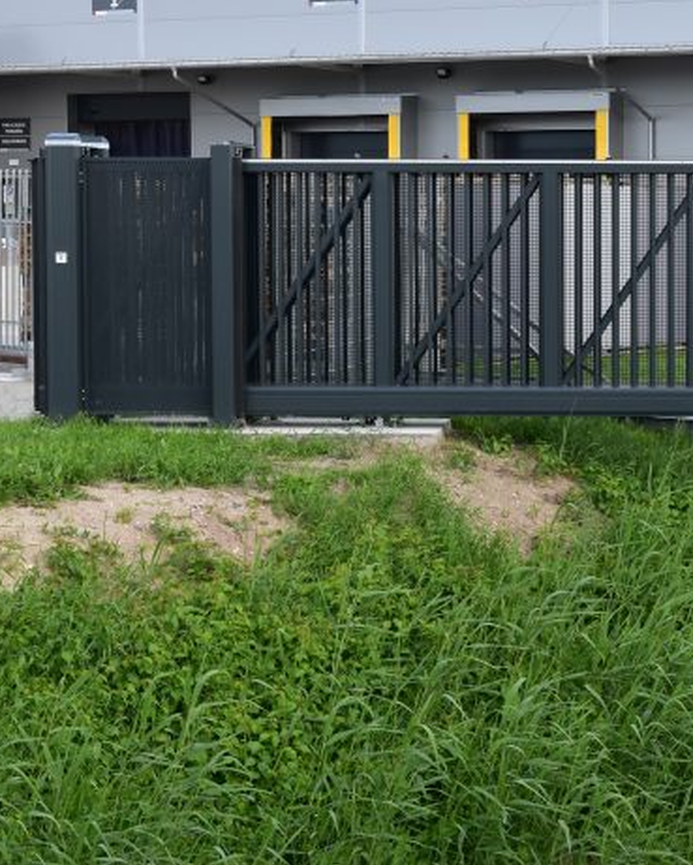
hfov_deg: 17.1
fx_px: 2255
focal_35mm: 88
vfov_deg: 21.7
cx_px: 697
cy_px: 319
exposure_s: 1/125
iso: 400
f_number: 9
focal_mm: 32
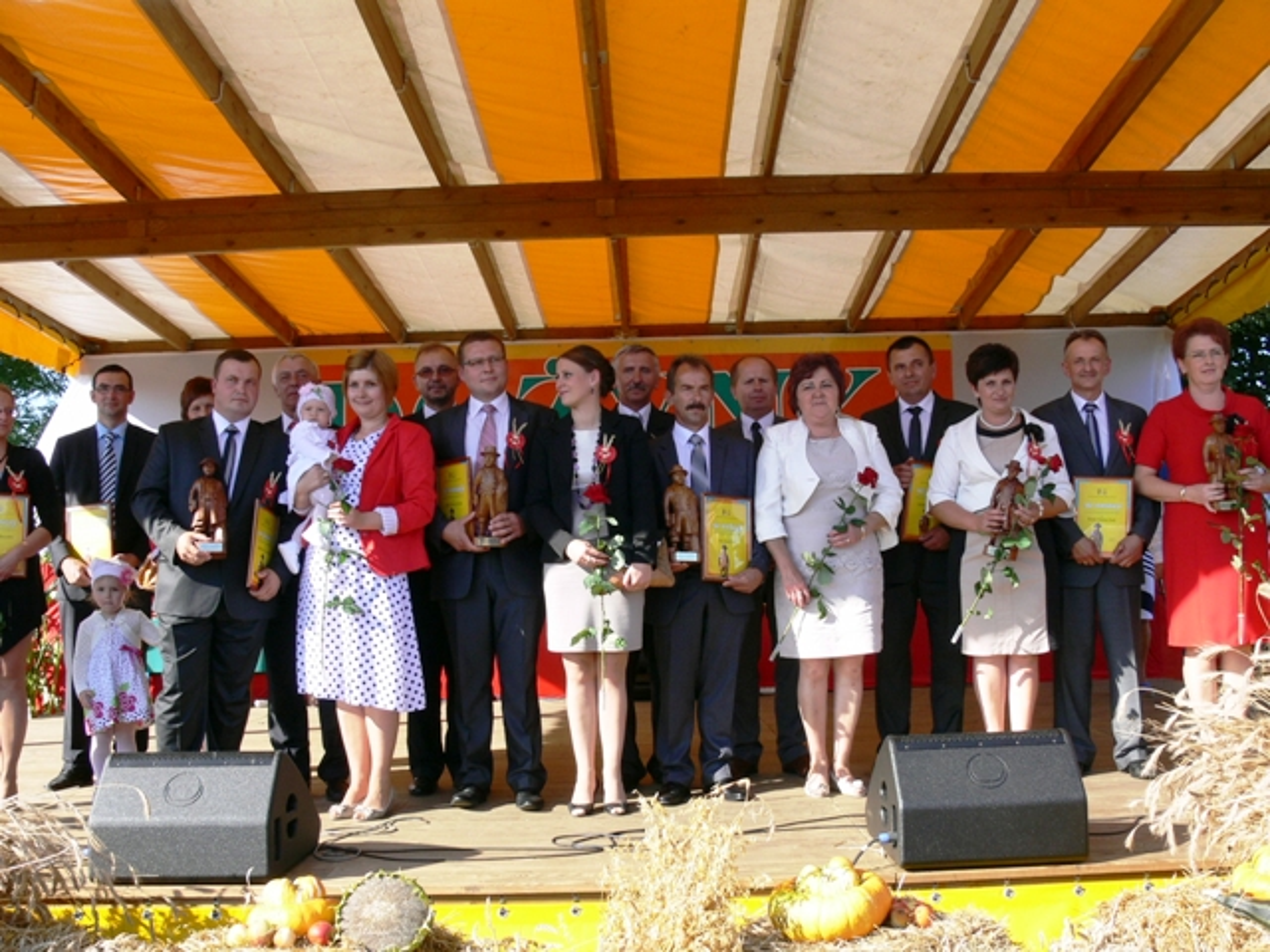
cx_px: 635
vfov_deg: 40.7
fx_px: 1284
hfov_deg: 52.6
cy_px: 476
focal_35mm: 35
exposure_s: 1/125
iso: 80
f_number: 5.6
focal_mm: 7.4
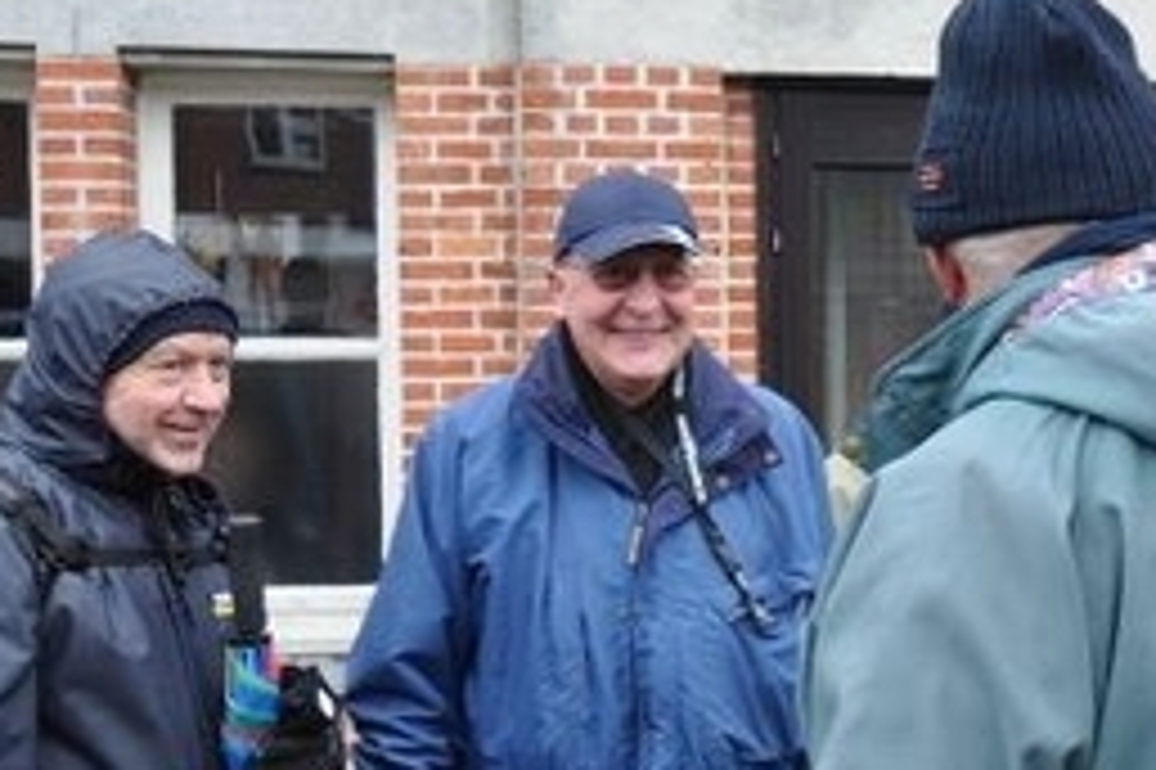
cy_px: 477
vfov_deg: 19.4
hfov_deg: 26.3
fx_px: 2246
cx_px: 1318
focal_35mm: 70
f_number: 8
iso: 200
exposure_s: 1/60
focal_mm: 20
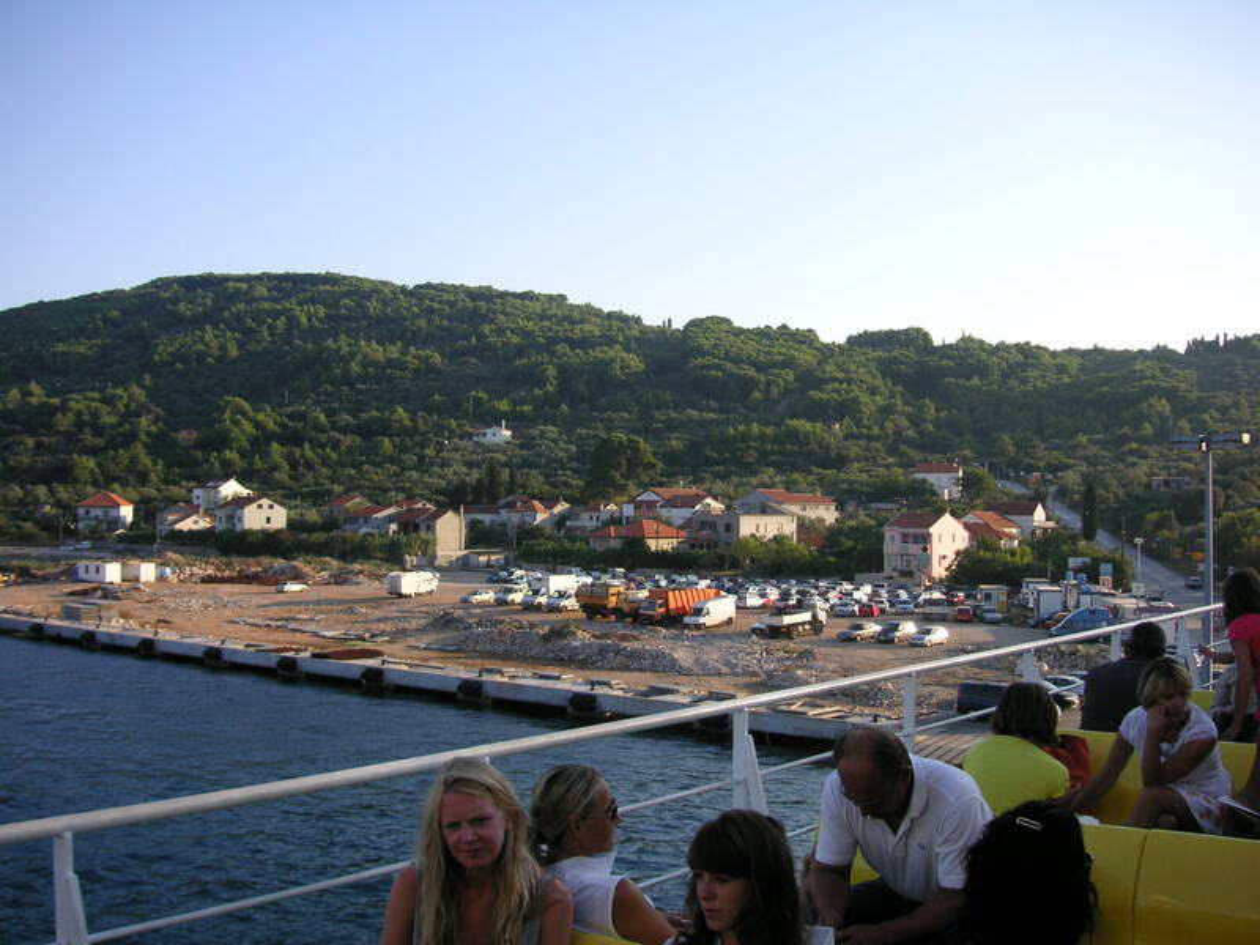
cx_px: 630
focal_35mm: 37
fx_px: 1347
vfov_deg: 38.7
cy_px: 472
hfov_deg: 50.1
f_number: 2.8
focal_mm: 6.1
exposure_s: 1/750
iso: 50
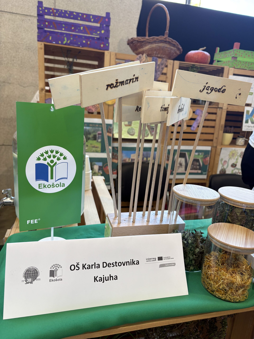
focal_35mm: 26
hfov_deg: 53.1
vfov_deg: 67.3
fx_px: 254
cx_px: 127
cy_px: 170
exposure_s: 1/100
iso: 80
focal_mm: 5.96
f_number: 1.6
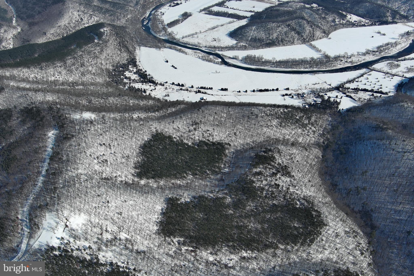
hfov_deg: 63.7
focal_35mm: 29
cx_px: 207
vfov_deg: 45.0
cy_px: 138
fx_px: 333
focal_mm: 10.57
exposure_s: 1/2342
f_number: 2.8
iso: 100
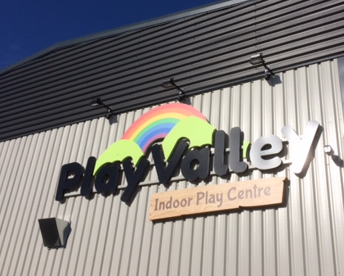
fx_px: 438
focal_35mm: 43
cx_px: 200
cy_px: 109
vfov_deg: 34.8
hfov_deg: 42.7
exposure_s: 1/5882
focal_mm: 4.15
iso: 32
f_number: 2.2
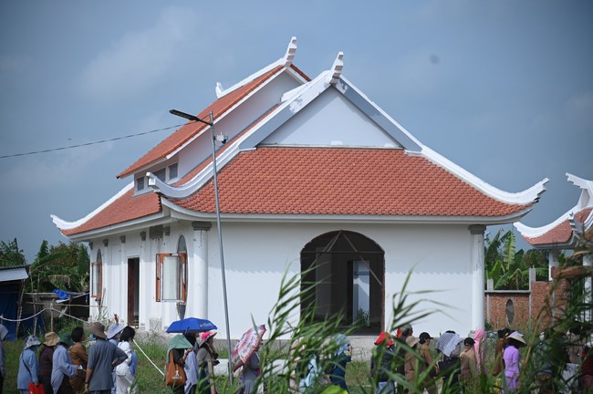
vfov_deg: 12.4
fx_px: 1810
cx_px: 296
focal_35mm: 110
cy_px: 197
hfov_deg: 18.6
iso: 100
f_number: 4
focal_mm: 110
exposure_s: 1/1250
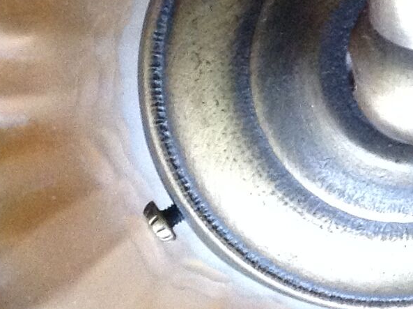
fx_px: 1823
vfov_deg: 9.7
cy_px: 90
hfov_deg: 12.5
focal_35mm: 153
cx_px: 559
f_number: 2.4
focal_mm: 4.28
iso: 320
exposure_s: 1/17
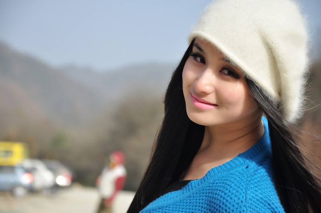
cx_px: 160
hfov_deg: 13.1
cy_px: 106
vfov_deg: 8.7
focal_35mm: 158
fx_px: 1402
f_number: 7.1
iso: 200
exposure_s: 1/640
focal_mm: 105
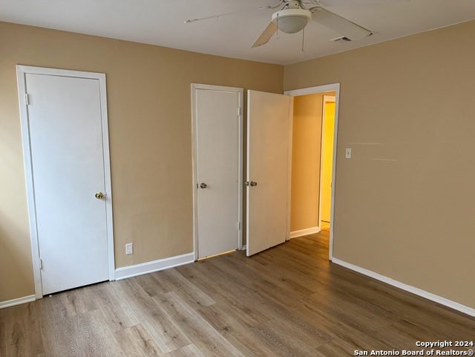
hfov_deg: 71.6
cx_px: 238
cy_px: 178
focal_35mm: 24
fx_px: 329
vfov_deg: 56.8
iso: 320
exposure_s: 1/60
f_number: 1.78
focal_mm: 6.76
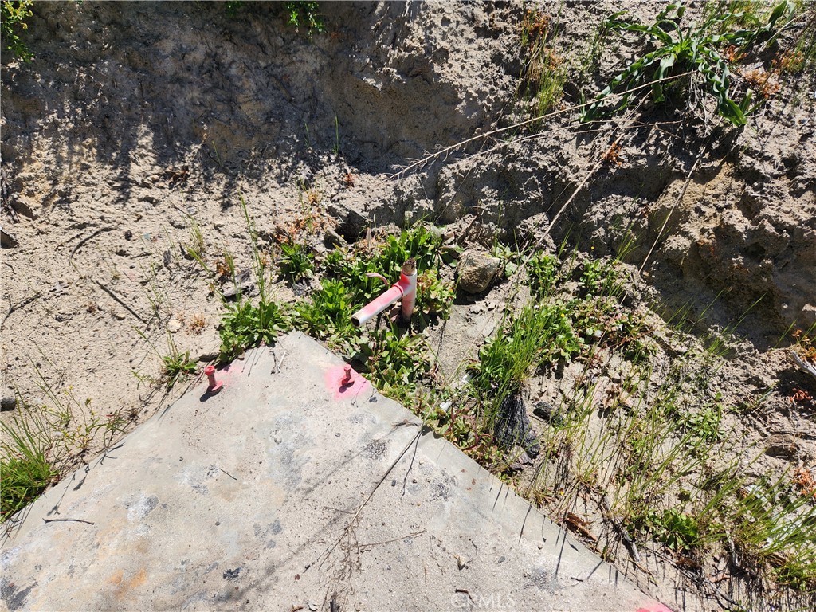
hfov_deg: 73.9
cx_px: 408
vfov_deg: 58.9
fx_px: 542
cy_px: 306
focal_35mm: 23
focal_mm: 5.4
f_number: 1.8
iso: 20
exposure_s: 1/1700
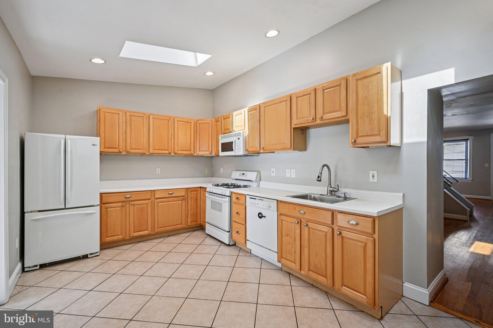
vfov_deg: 73.7
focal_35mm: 16
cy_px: 164
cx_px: 246
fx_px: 219
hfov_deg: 96.7
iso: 400
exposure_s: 1/60
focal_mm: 16
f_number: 8
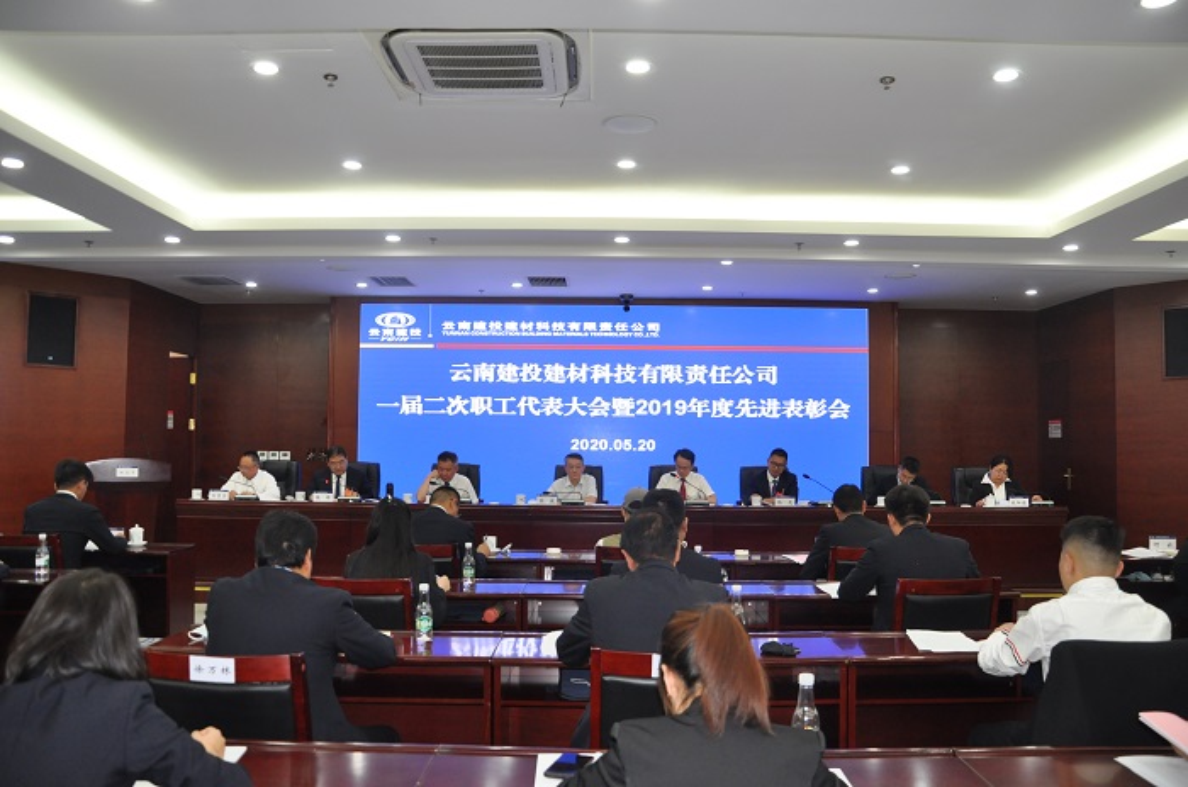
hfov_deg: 67.5
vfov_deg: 47.8
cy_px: 394
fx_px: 889
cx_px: 594
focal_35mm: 27
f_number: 4
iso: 800
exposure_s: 1/100
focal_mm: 18
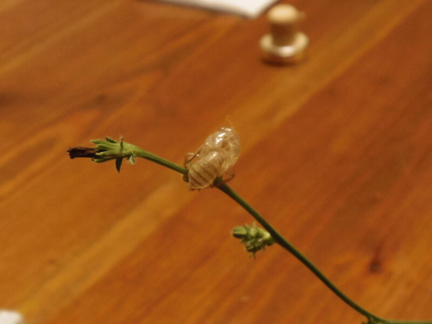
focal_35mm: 82
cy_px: 162
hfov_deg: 23.8
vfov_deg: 18.0
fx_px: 1023
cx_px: 216
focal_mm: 14.7
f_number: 4.5
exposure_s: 1/20
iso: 2500
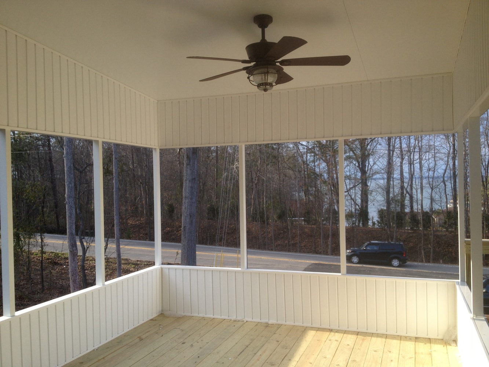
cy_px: 184
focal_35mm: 35
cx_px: 244
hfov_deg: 52.6
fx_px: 494
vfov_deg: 40.7
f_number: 2.4
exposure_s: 1/343
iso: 50
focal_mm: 4.28
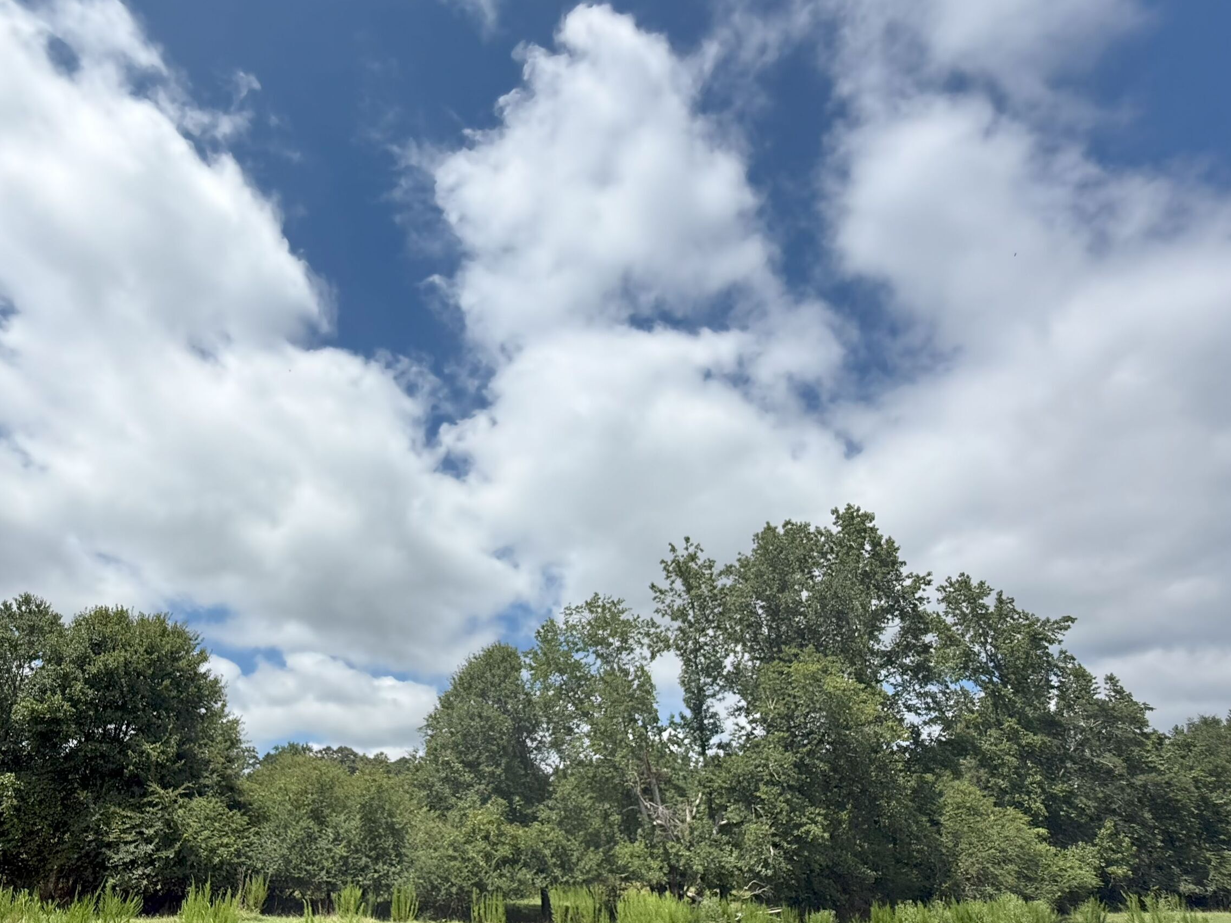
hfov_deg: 83.4
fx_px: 676
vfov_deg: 67.4
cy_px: 590
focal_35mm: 19
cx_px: 477
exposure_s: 1/1087
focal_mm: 2.22
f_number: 2.2
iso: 64
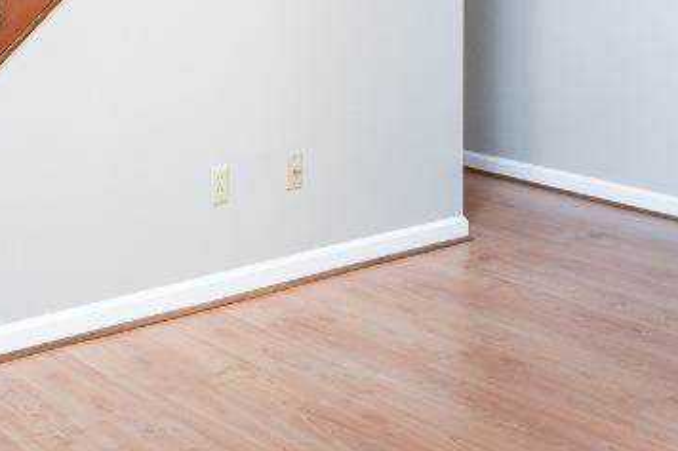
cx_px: 8
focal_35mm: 59
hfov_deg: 31.5
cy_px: -121
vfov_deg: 21.0
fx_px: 1111
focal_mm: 14
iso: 500
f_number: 4
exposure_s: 1/13
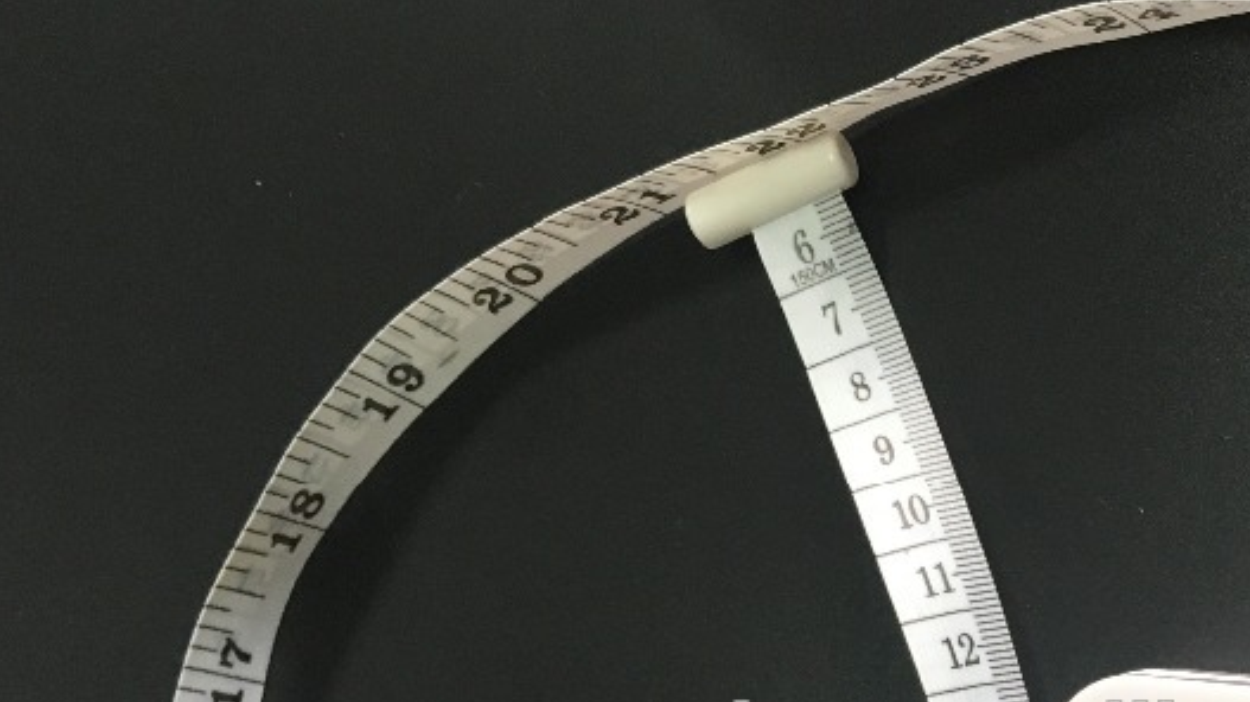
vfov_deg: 19.2
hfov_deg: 33.1
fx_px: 1988
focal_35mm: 60
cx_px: 1129
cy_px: 773
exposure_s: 1/33
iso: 100
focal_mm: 4.15
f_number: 2.2
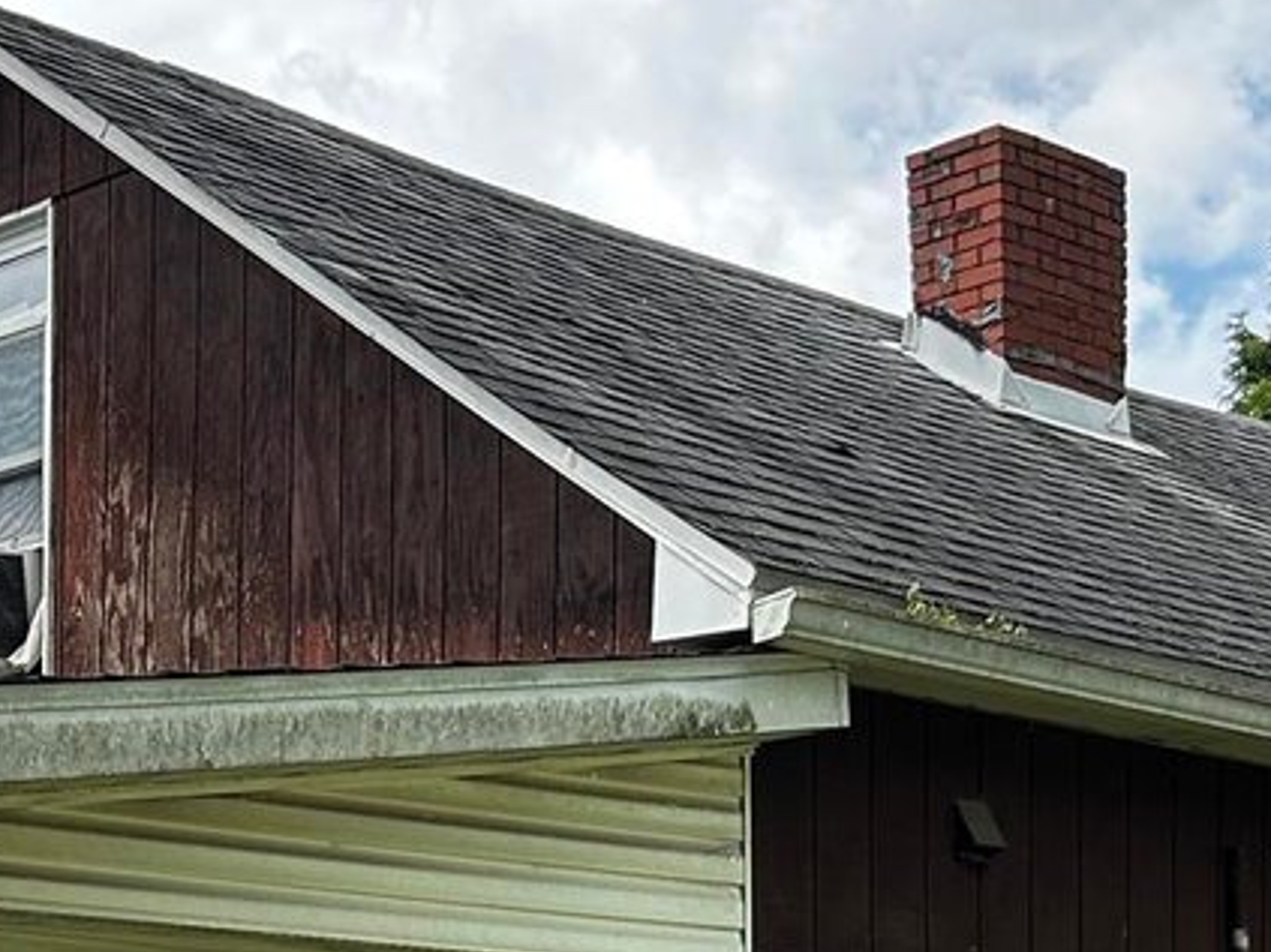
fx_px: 3414
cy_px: 1128
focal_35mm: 93
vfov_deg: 15.3
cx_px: 617
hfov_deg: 21.1
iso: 50
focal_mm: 5.7
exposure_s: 1/982
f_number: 1.5
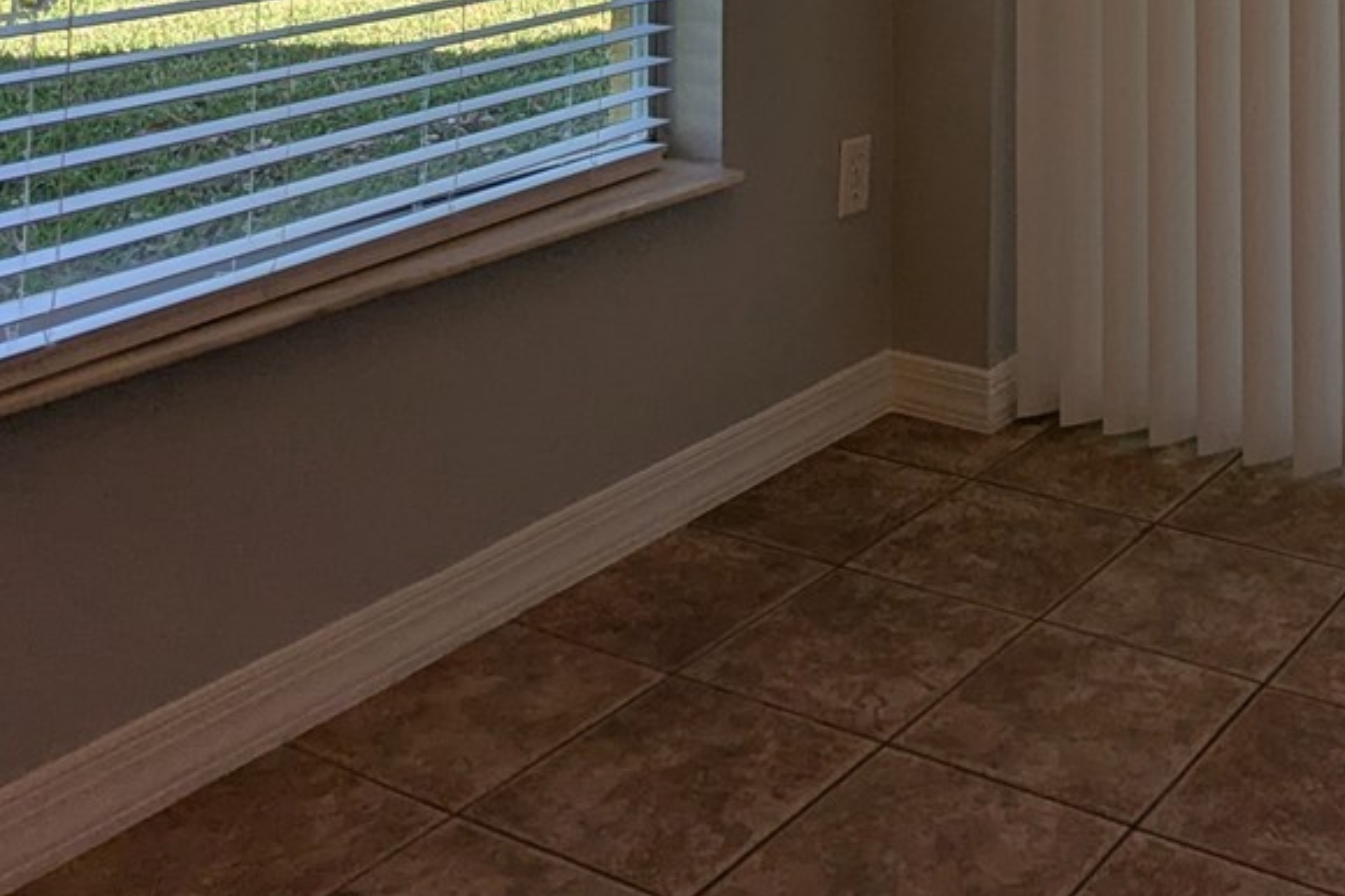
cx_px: 1152
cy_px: -290
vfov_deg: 25.0
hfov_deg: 40.2
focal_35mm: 46
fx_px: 1718
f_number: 2.2
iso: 36
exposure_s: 1/503
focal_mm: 2.35
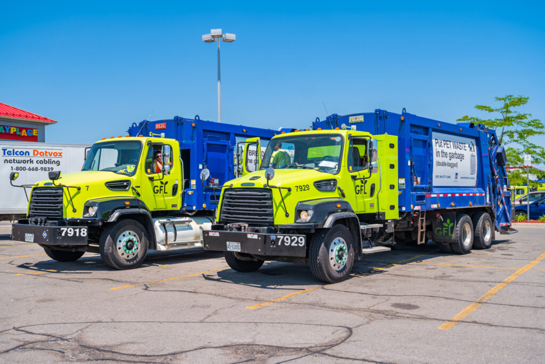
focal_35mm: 38
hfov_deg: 50.7
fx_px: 575
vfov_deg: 35.1
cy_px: 182
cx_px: 272
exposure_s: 1/250
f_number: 7.1
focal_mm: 25
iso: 100
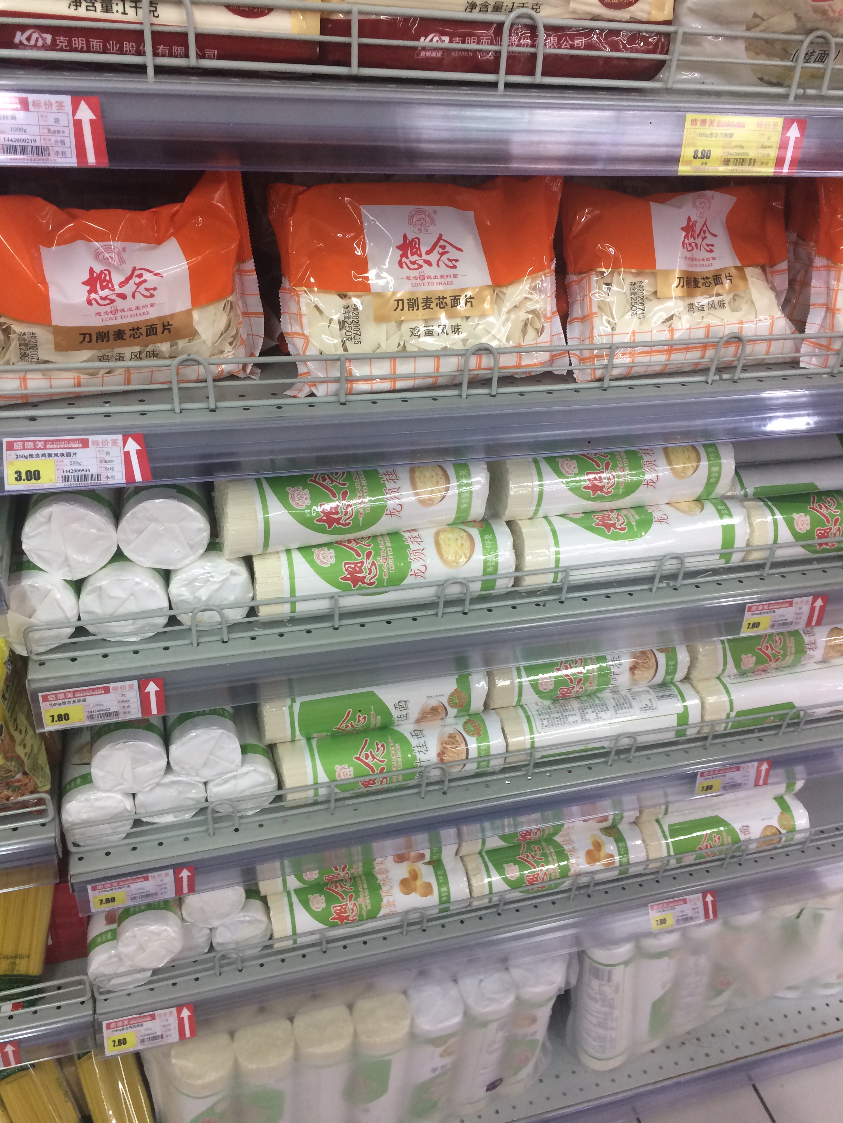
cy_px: 562
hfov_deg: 48.2
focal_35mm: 29
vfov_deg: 61.7
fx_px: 942
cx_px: 422
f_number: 2.2
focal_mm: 4.15
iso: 80
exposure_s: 1/33
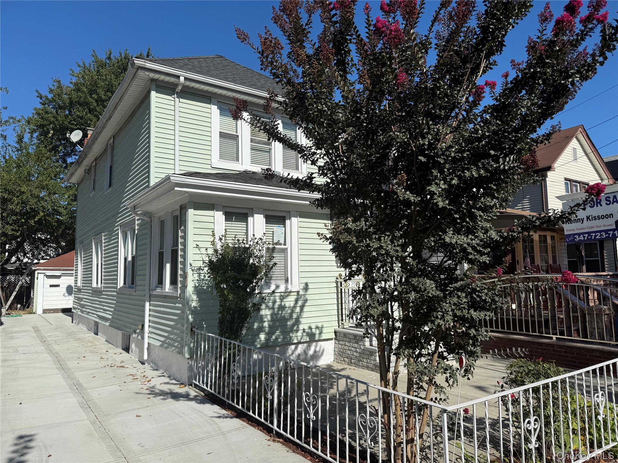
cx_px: 309
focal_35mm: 24
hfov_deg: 71.6
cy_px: 232
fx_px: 428
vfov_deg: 56.8
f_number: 1.78
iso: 80
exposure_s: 1/7353
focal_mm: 6.76
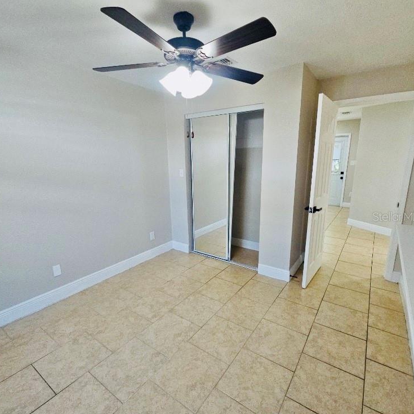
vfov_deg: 87.4
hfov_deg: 87.4
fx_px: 216
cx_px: 210
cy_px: 216
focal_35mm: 16
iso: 135
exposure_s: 1/60.2
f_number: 2.2
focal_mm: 2.2
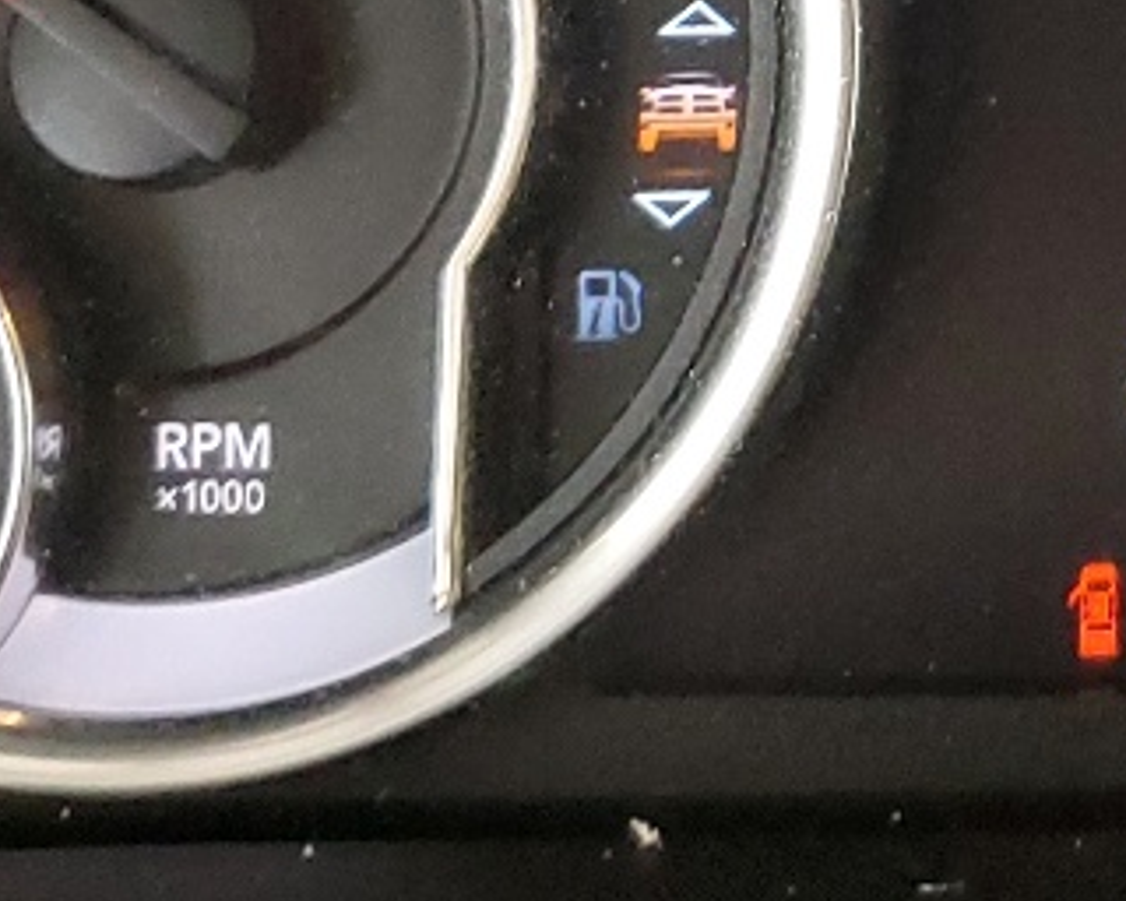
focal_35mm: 127
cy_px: -225
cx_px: 1791
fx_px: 4232
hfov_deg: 14.0
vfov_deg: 11.9
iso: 317
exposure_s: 1/15
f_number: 1.5
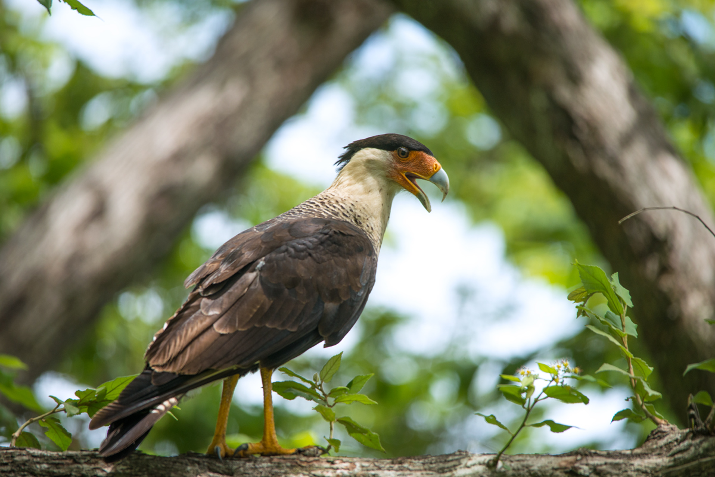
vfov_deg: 2.8
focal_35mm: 500
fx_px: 9934
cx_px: 358
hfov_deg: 4.1
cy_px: 238
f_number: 8
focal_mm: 500
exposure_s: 1/400
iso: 450
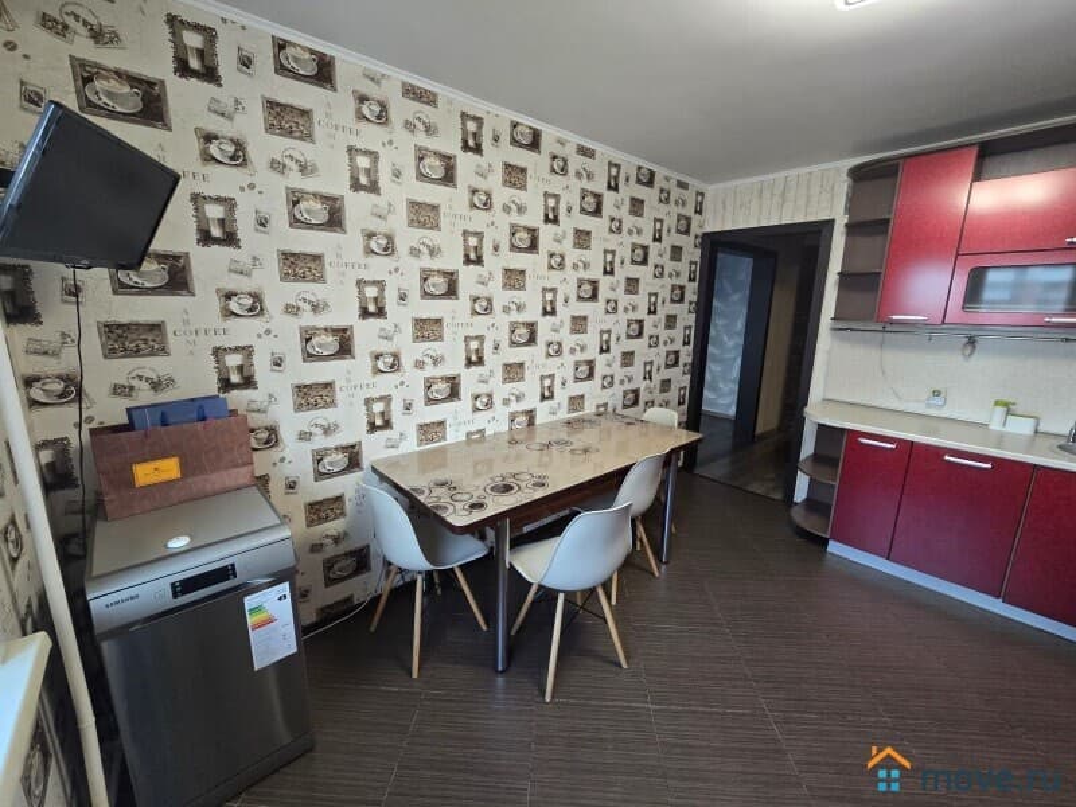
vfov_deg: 89.9
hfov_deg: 106.2
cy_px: 404
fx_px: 404
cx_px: 538
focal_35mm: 13
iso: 500
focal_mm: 2.2
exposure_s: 1/100
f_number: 2.2
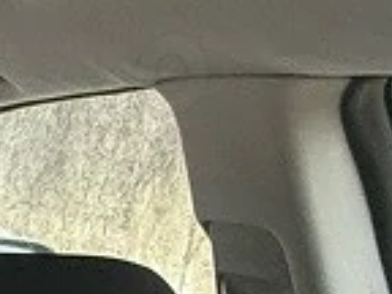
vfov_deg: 15.1
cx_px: -607
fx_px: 1098
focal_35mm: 97
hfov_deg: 13.4
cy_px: 270
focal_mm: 2.22
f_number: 2.2
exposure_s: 1/99
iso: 250
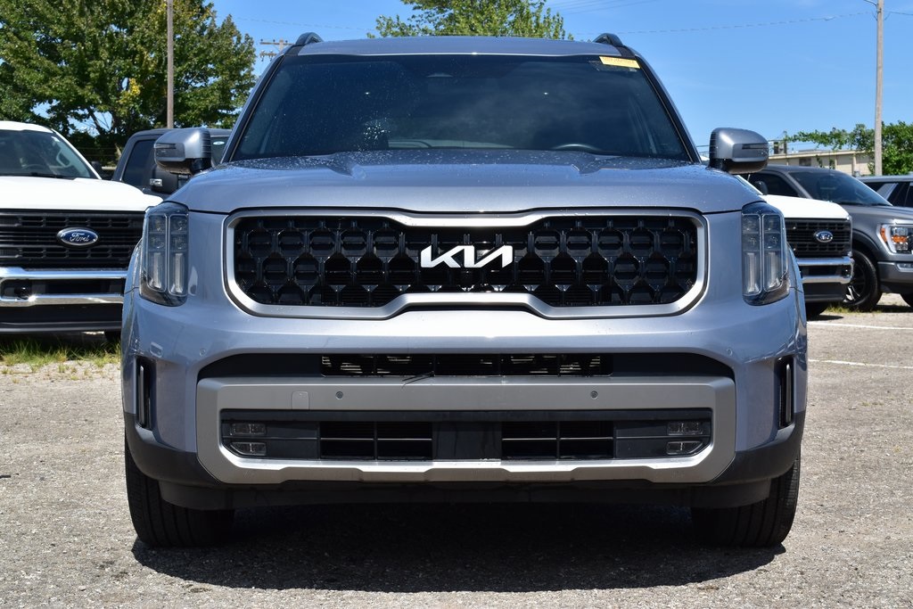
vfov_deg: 21.6
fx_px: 1598
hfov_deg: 31.9
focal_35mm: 63
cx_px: 456
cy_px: 304
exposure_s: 1/500
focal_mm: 42
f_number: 11
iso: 360
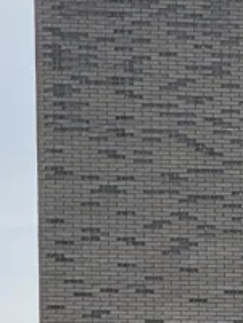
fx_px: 8032
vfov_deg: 2.3
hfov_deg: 1.7
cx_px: 681
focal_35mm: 859
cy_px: 554
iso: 50
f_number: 2.8
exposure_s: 1/1969
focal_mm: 15.66
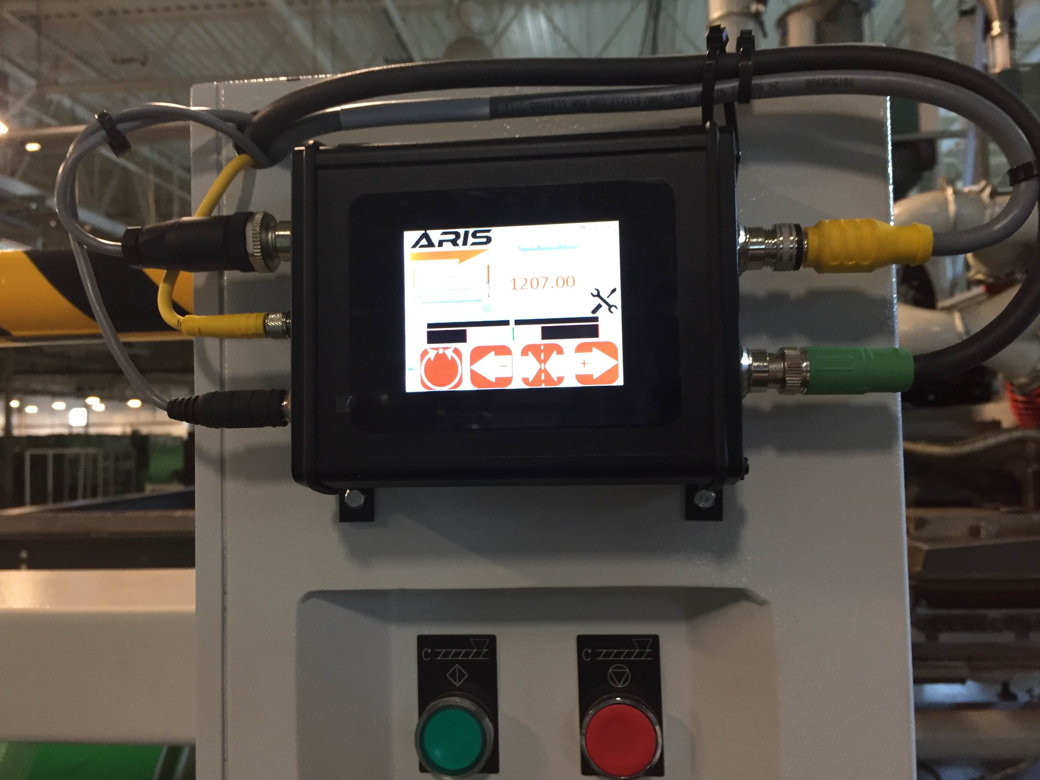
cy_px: 390
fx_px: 871
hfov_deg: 61.7
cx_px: 520
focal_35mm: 29
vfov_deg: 48.2
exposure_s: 1/30
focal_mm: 4.15
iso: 100
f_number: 2.2
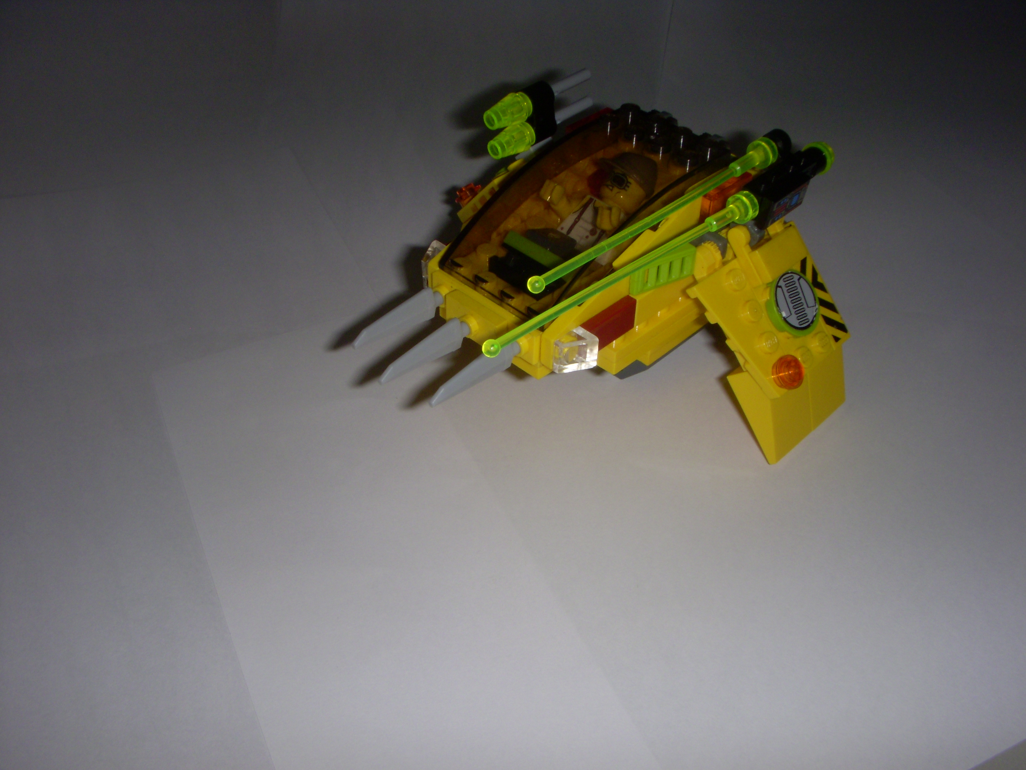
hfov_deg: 49.0
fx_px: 1126
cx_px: 513
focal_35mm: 38
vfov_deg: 37.7
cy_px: 385
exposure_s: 1/30
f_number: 6.6
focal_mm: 6.3
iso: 100
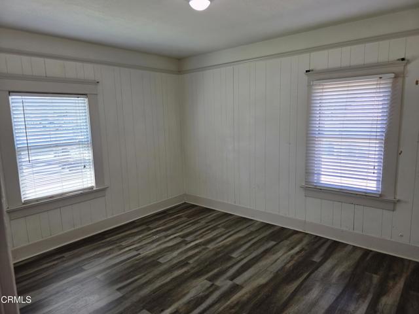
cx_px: 210
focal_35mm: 23
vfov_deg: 58.9
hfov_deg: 73.9
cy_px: 157
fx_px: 278
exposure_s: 1/120
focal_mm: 6.3
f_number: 1.7
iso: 64
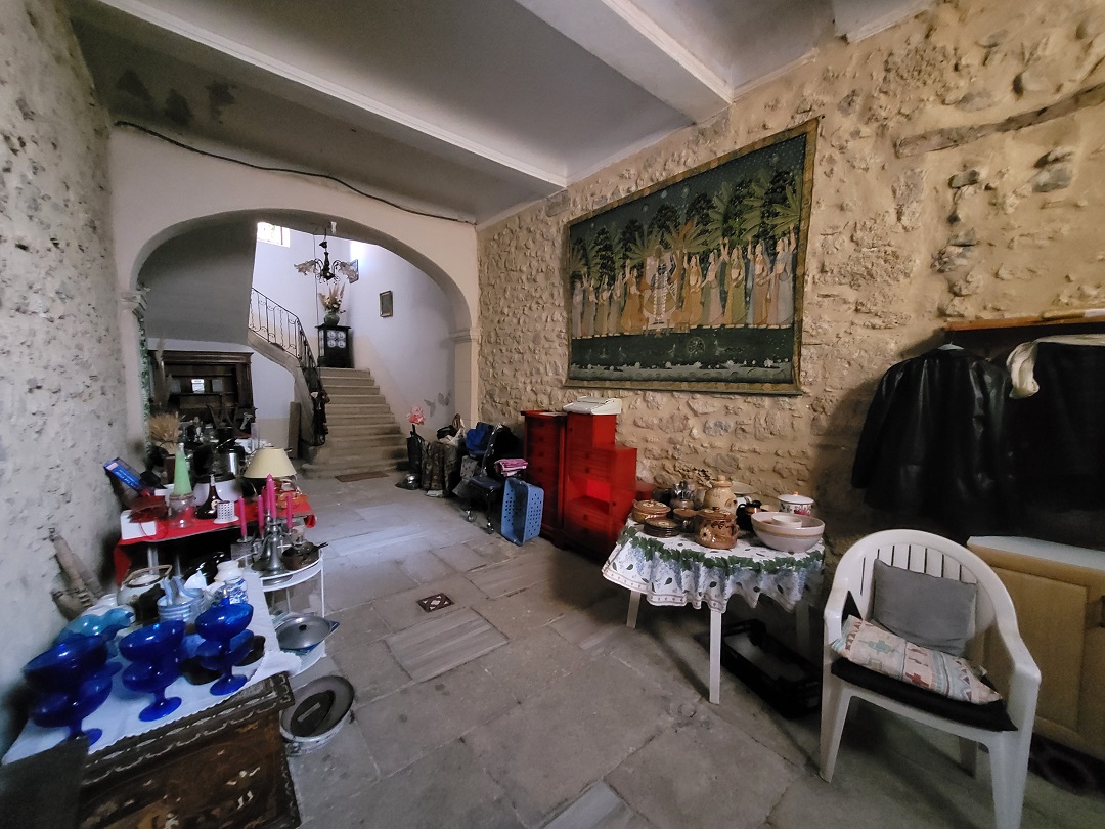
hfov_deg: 106.2
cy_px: 414
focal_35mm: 13
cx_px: 552
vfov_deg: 89.9
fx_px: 415
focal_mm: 1.74
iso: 1250
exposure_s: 1/25
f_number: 2.2
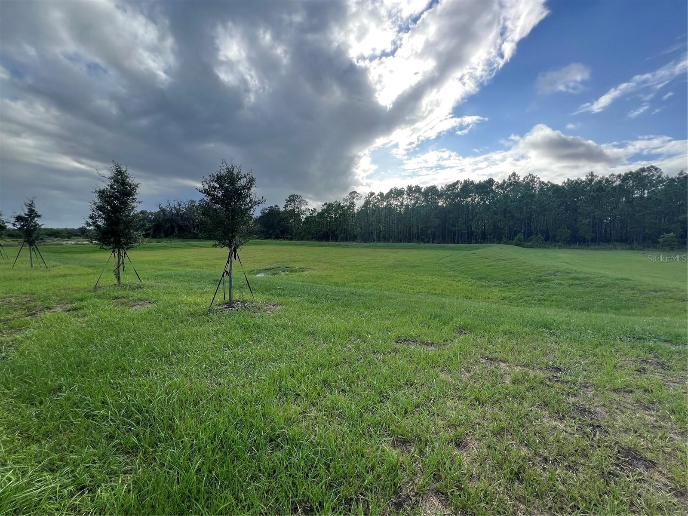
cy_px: 258
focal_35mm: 13
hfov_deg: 106.2
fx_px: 258
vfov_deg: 89.9
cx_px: 344
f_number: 1.8
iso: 32
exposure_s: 1/774
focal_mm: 1.57
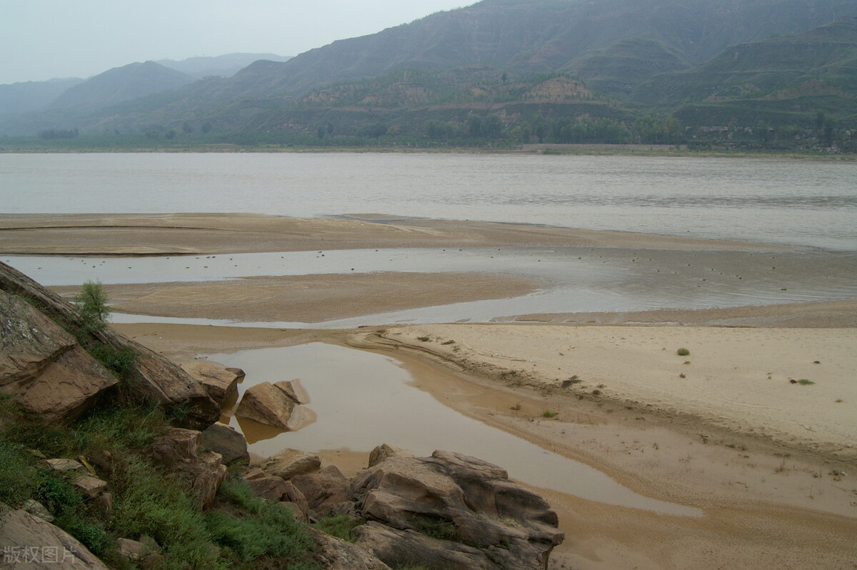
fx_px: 856
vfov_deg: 36.8
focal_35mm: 36
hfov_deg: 53.2
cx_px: 428
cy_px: 285
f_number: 8
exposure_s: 1/80
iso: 200
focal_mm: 24
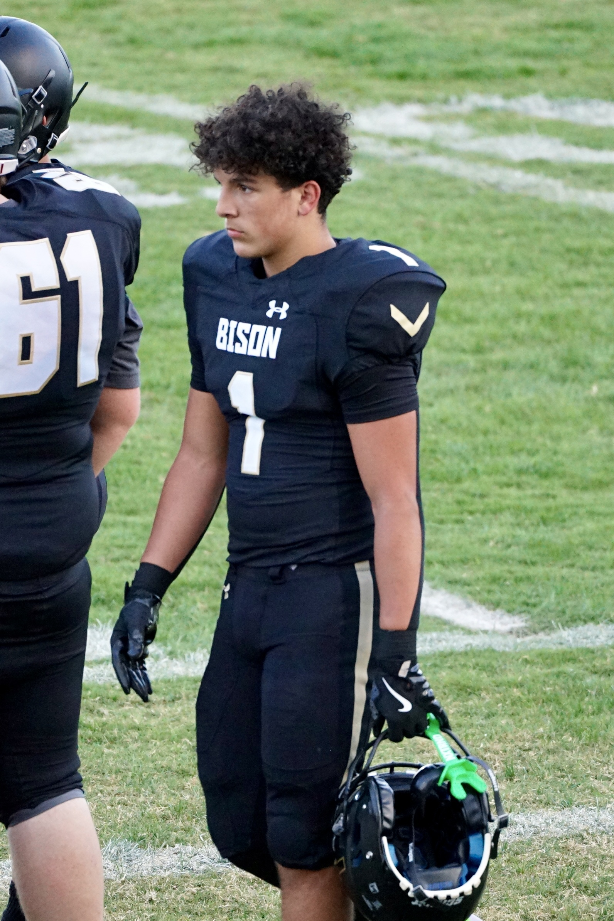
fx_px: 6627
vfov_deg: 8.0
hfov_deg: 5.3
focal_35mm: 259
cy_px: 460
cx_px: 307
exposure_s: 1/800
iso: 4000
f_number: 6.3
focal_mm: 259
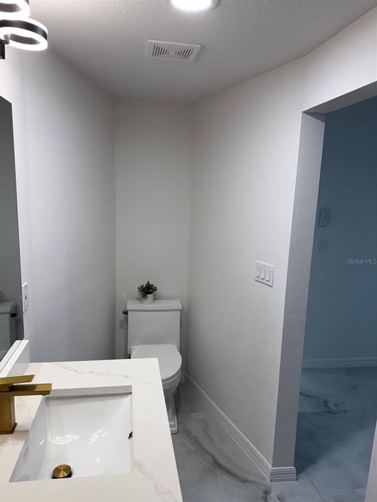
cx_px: 181
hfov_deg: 54.9
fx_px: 363
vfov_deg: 69.4
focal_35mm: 25
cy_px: 261
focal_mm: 6.76
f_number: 1.78
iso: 80
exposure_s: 1/120
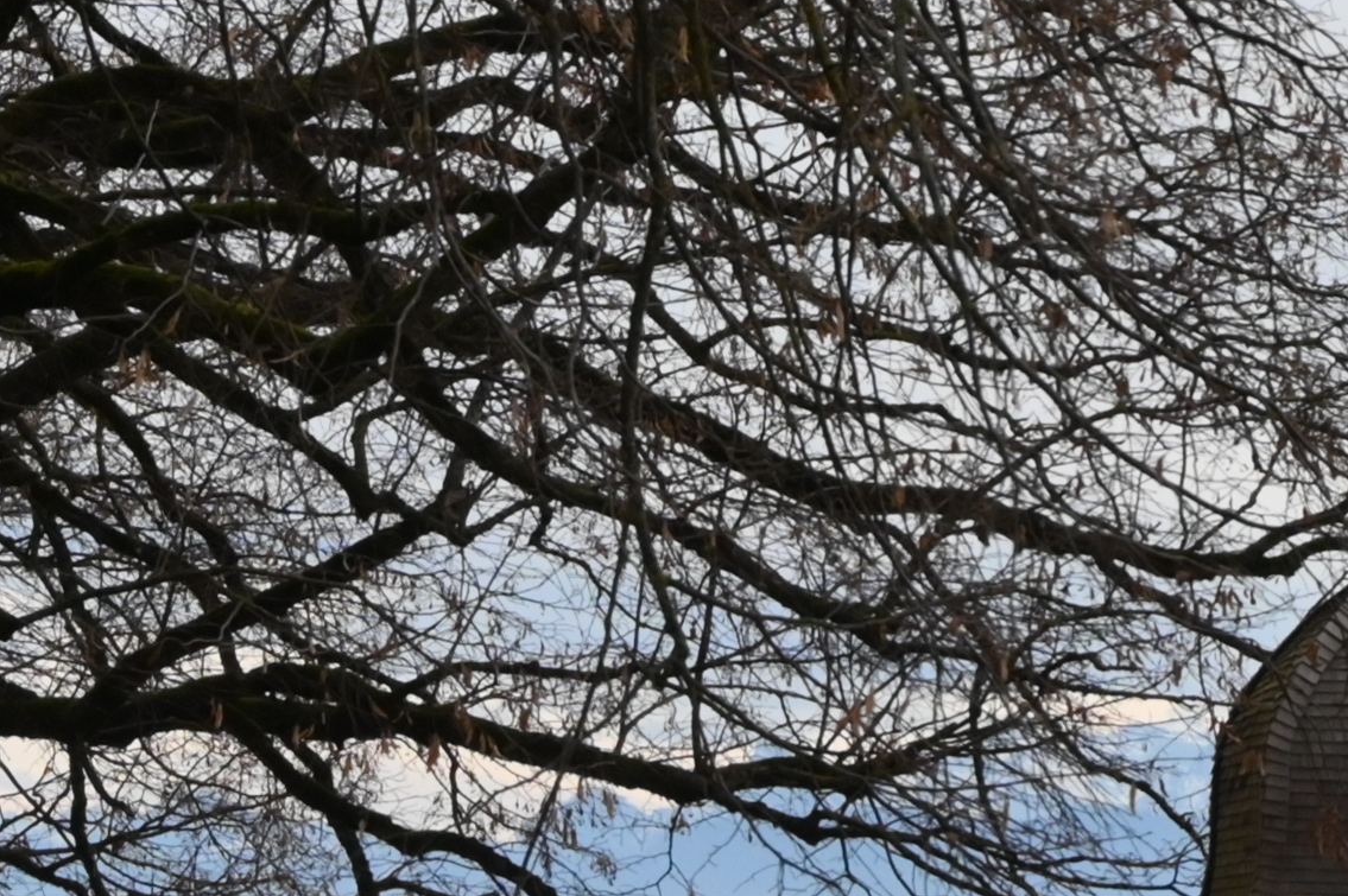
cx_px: 2678
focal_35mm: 373
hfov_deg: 5.4
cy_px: -133
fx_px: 13956
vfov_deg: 3.7
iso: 1250
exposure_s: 1/1250
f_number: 10
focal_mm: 70
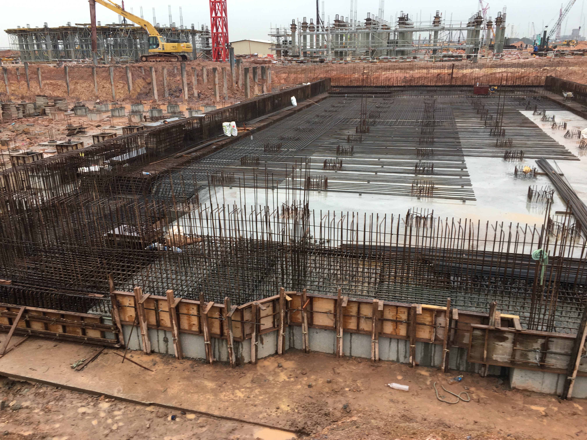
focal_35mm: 29
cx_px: 294
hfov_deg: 61.7
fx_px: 492
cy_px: 220
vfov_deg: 48.2
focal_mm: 4.15
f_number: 2.2
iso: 25
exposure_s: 1/50
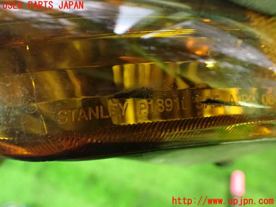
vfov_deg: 46.8
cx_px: 138
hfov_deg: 60.0
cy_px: 104
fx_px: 239
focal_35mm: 30
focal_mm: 5.4
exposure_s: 1/25
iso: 1600
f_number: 2.3
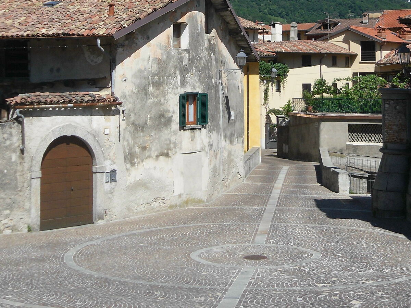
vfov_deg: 20.6
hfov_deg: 27.8
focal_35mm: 70
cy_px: 36
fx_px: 831
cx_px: 192
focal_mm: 6.3
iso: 80
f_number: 8.2
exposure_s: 1/189
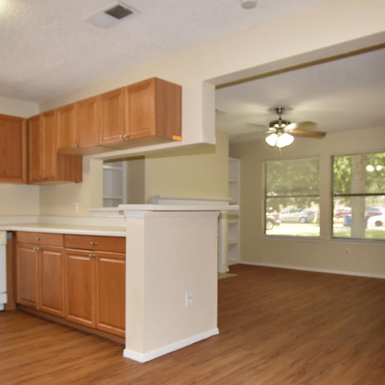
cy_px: 218
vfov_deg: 55.4
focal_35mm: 29
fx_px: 365
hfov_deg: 55.5
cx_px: 212
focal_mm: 10
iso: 320
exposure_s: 1/60
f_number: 5
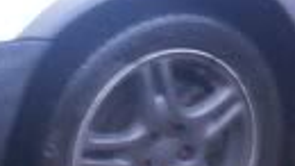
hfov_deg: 8.9
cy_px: -141
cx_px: 349
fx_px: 1884
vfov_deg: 5.0
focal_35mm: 241
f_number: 4.5
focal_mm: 6
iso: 200
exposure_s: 1/10
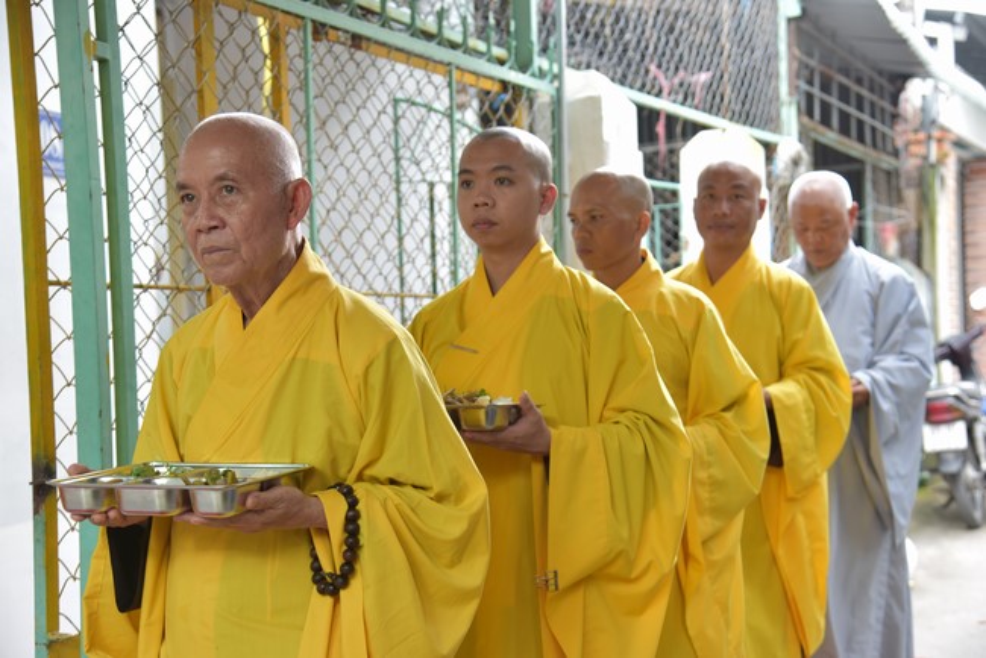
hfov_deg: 39.6
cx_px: 493
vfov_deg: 27.0
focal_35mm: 50
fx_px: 1370
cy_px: 329
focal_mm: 50
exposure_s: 1/80
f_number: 4
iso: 400
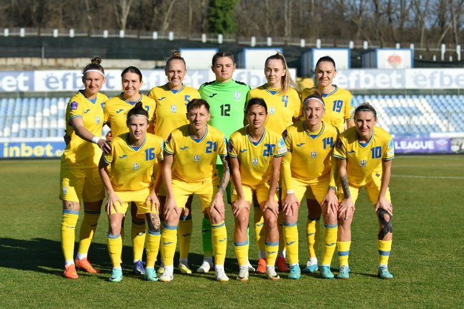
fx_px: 1353
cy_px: 154
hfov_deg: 19.5
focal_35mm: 105
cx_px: 232
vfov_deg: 13.0
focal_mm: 70
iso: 125
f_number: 2.8
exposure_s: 1/3200
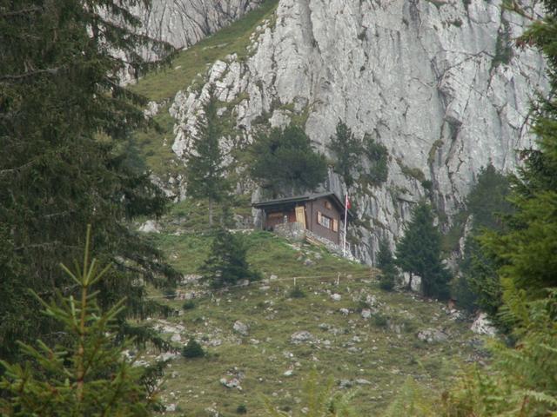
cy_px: 208
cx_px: 278
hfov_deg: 5.8
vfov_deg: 4.4
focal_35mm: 340
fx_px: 5471
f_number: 4.5
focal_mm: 56.33
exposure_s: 1/100
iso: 50
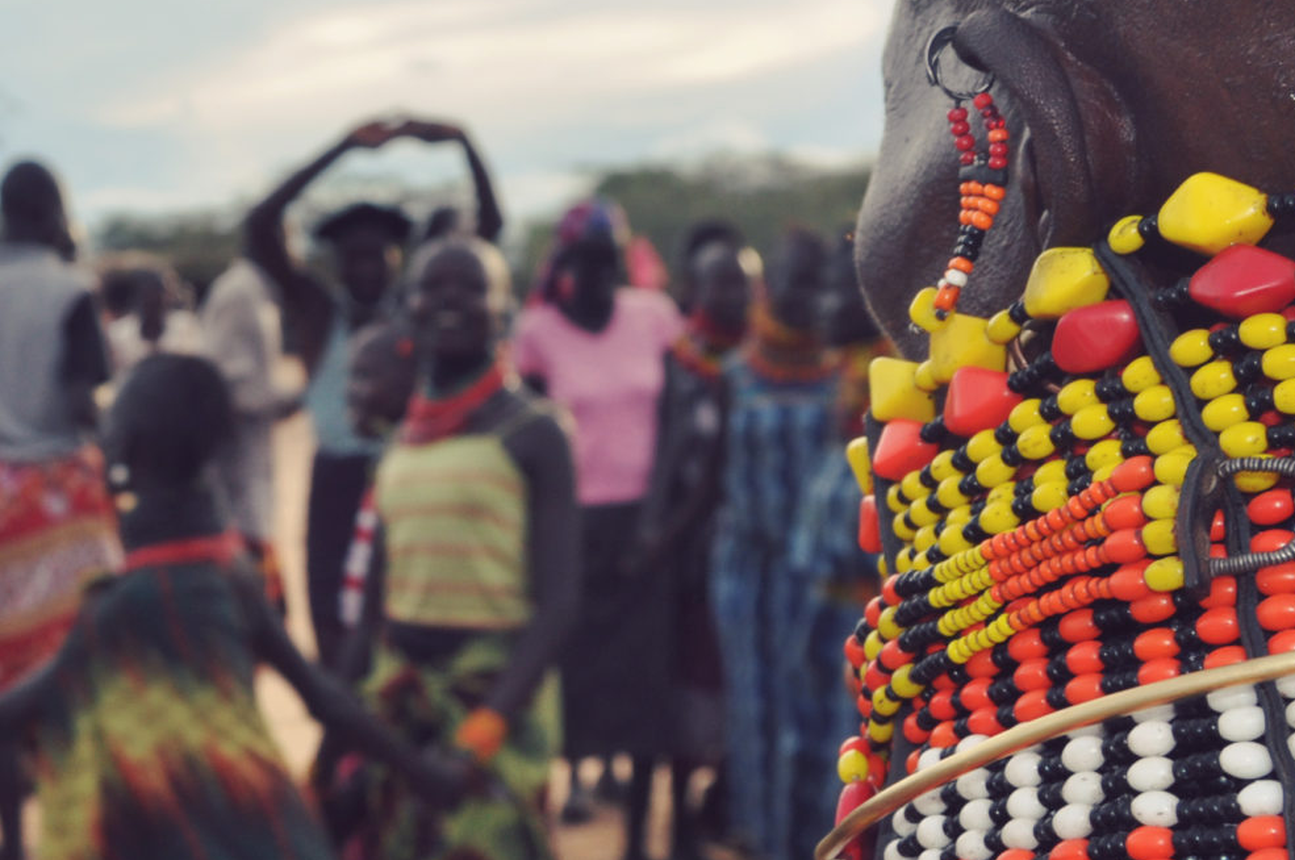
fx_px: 2802
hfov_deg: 25.5
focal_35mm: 78
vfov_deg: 17.4
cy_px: 364
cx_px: 210
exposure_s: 1/200
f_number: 6.3
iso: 200
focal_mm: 20
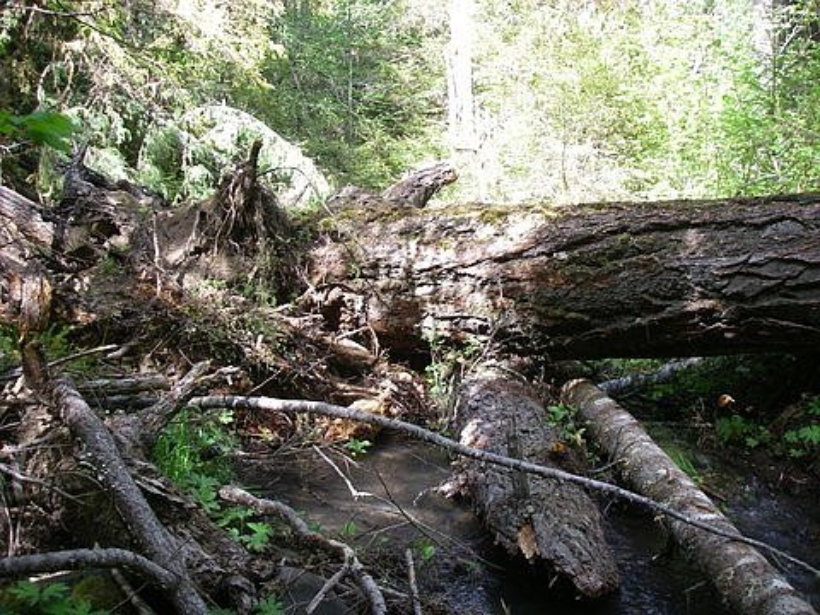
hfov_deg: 49.0
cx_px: 410
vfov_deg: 37.7
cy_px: 308
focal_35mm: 38
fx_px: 900
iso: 64
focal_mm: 6.3
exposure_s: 1/50
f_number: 3.3
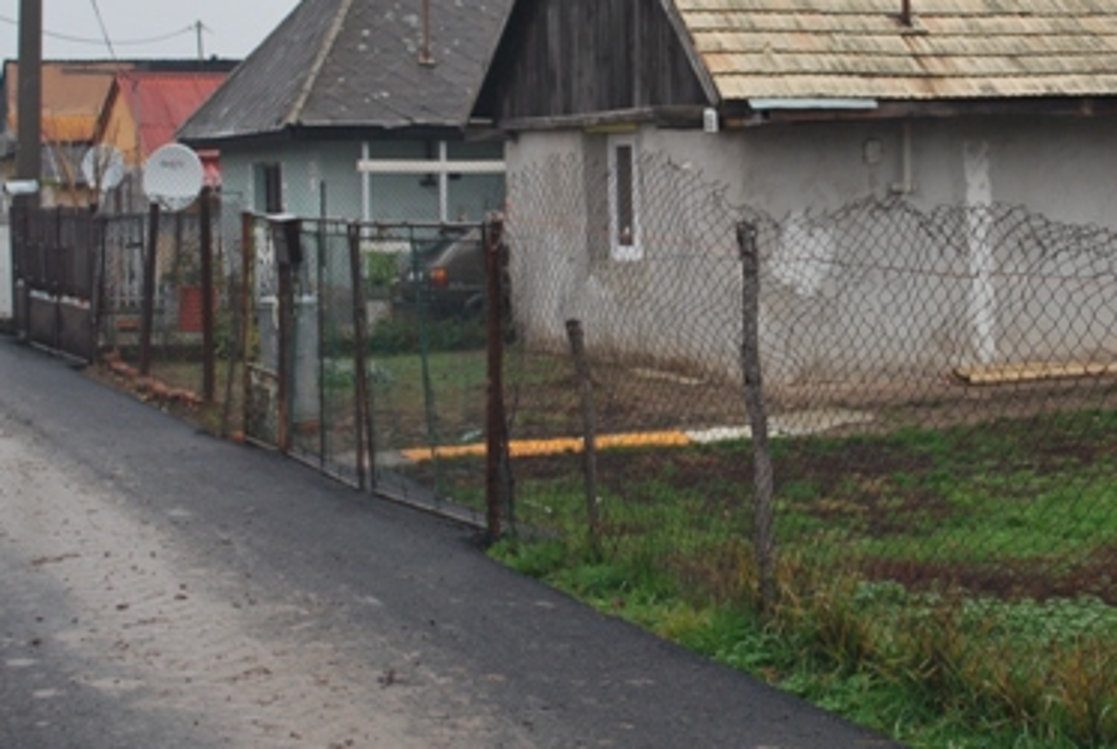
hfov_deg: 27.8
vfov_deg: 18.9
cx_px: 782
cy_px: 201
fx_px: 2238
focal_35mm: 72
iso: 200
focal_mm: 28
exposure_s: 1/100
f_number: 5.6
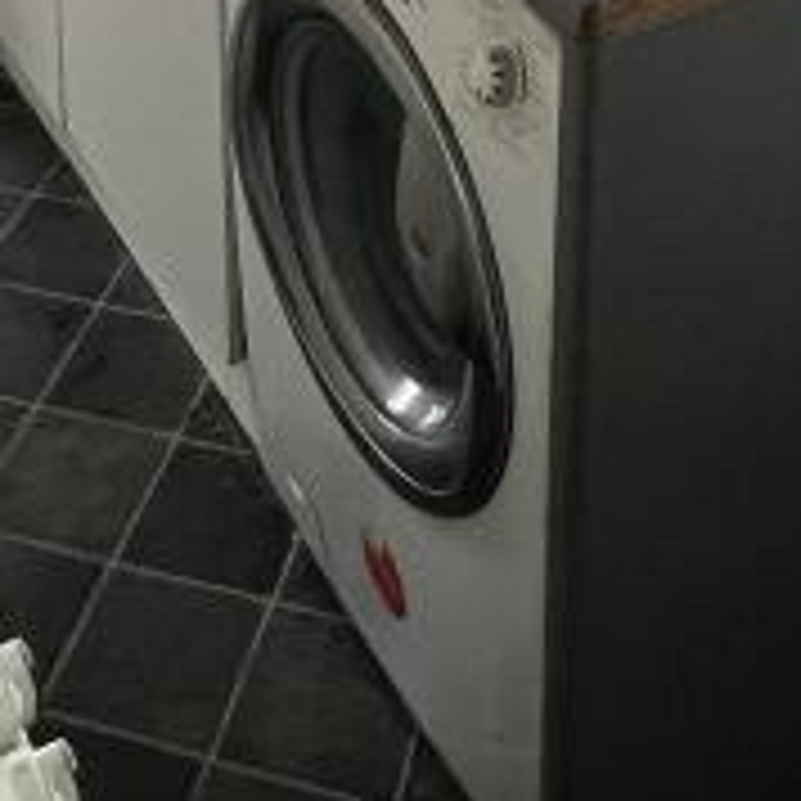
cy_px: -540
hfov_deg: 26.1
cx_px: 360
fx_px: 1728
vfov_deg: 20.5
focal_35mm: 66
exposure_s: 1/99
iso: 160
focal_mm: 1.57
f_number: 1.8
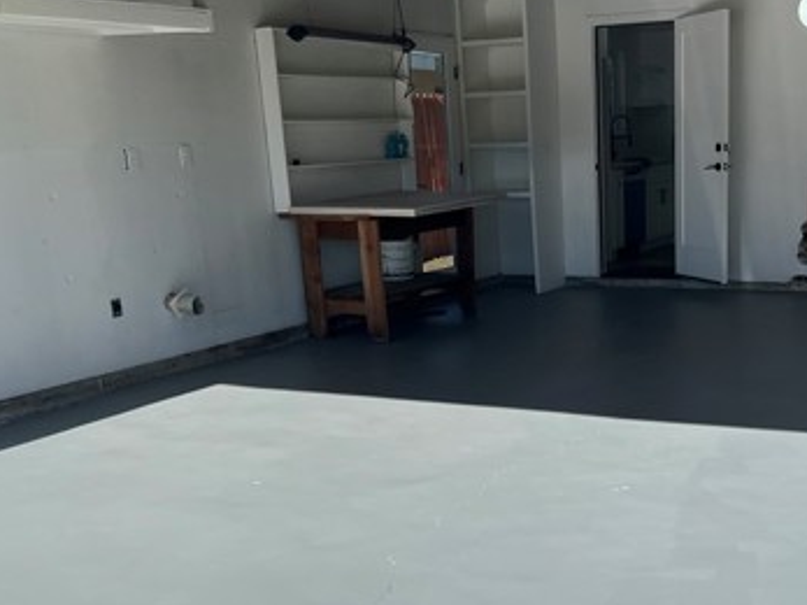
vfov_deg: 29.7
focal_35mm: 48
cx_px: 581
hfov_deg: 38.9
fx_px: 1119
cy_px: 458
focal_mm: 5.7
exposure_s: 1/3968
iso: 50
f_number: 1.5
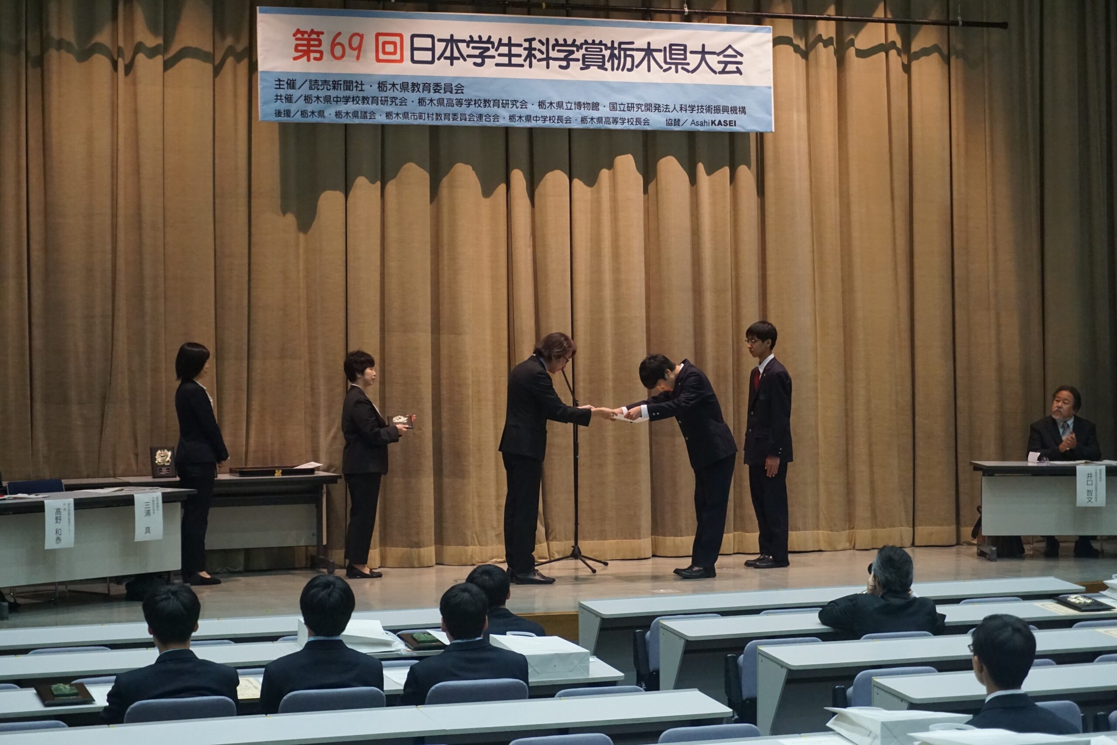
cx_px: 558
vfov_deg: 18.2
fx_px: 2327
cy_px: 372
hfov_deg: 27.0
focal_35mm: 75
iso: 2500
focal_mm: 50
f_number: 5.6
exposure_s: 1/160
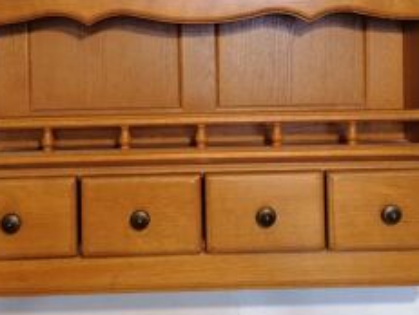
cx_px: 209
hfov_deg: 34.3
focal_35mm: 56
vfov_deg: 25.4
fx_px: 679
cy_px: 31
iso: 640
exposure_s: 1/50
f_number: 1.8
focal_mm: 4.75
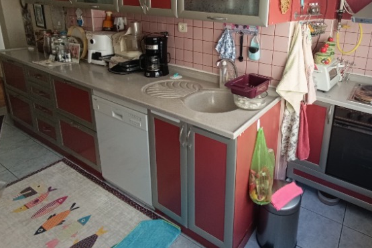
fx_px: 248
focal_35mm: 24
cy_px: 70
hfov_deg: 71.9
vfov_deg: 51.5
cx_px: 243
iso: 160
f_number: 2.2
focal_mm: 1.65
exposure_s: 1/100
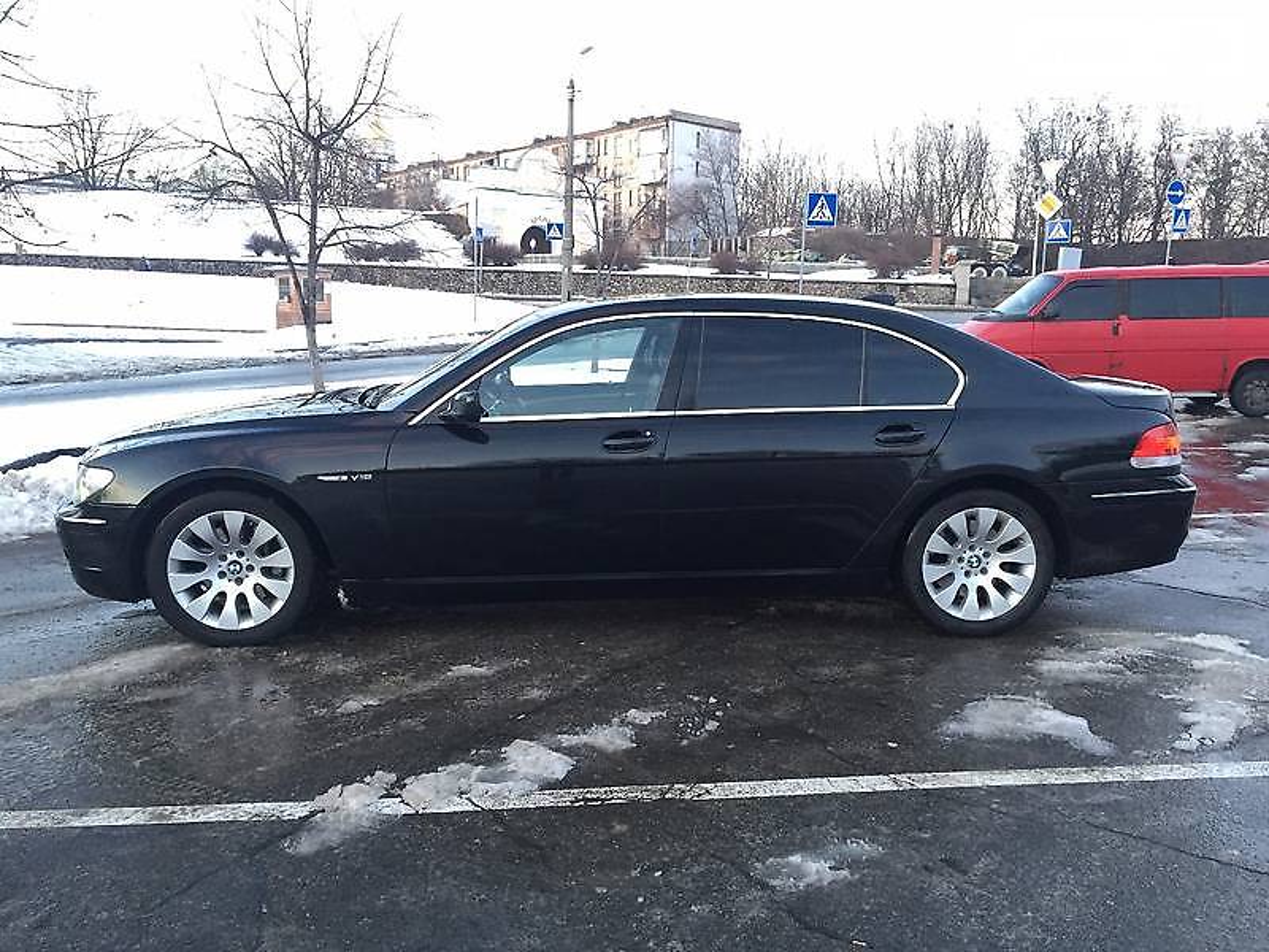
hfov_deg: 61.7
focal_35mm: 29
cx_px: 634
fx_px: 1063
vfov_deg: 48.2
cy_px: 476
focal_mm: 4.2
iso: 100
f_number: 2.2
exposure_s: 1/30
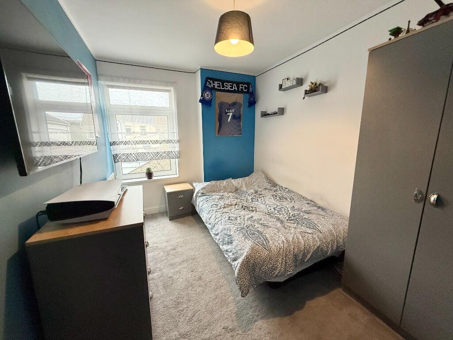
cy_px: 170
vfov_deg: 85.7
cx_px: 226
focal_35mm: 14
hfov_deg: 102.1
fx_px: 183
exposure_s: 1/99
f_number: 2.2
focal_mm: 2.22
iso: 160
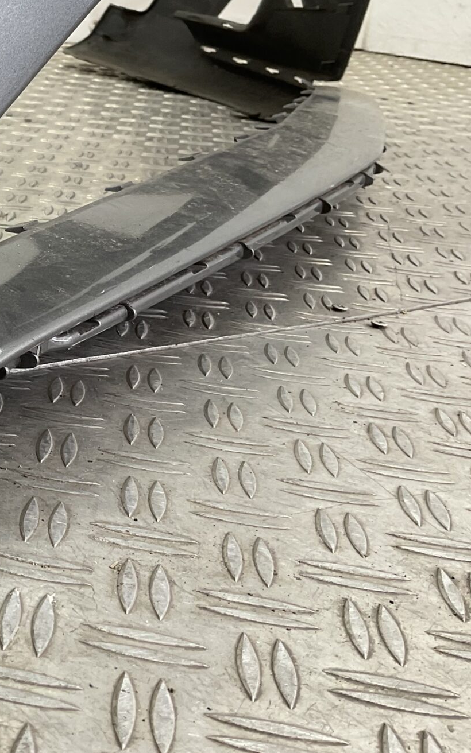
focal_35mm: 60
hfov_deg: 19.6
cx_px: -173
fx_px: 1232
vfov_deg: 33.7
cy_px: 243
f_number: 1.8
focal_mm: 3
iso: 32
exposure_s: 1/100
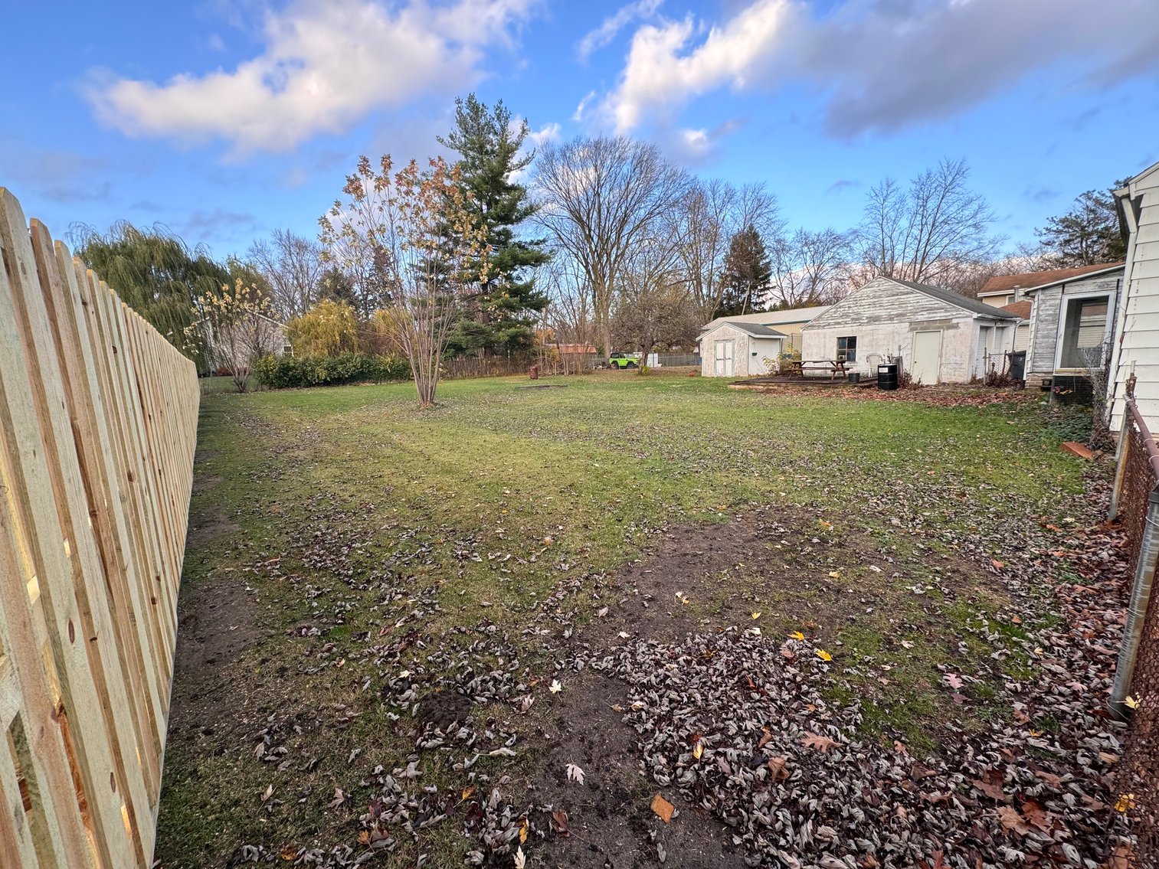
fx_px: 469
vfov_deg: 85.7
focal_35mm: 14
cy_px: 434
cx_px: 580
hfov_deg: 102.1
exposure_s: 1/178
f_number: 2.2
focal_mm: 2.22
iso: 40
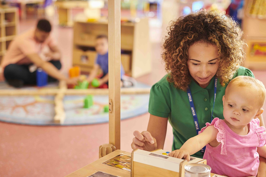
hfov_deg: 31.9
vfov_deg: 21.5
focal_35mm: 63
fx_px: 465
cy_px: 104
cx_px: 132
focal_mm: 50
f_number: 2.8
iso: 800
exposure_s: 1/100
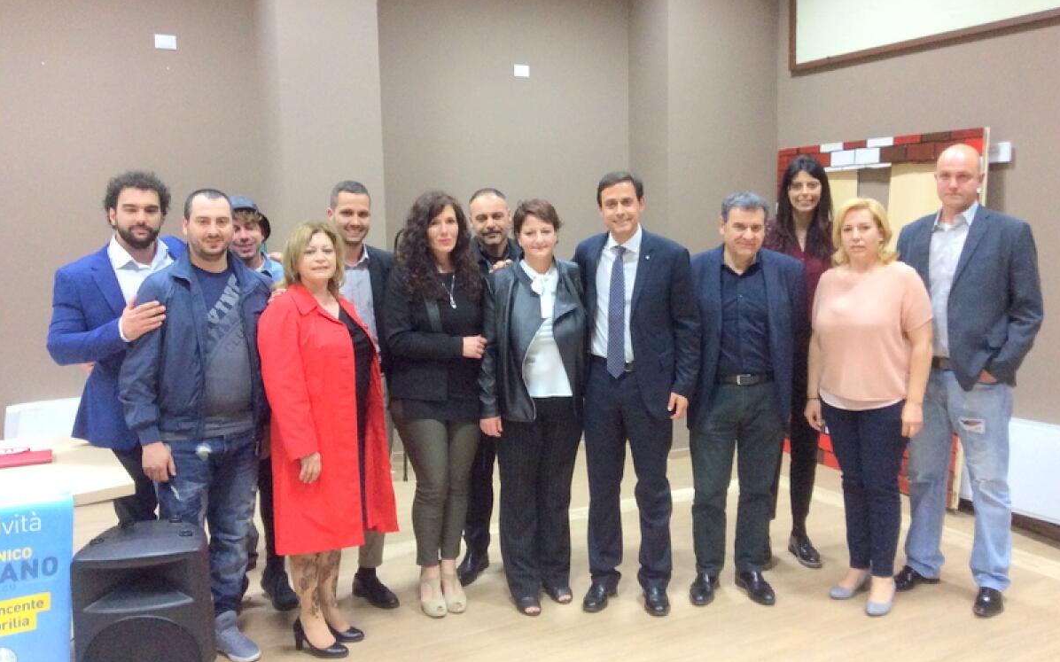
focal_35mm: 34
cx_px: 530
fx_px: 982
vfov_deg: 37.2
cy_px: 296
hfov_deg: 56.7
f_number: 2.4
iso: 200
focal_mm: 3.3
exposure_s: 1/25
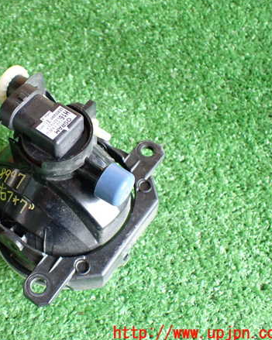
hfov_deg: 36.1
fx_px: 403
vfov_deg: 45.8
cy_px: 169
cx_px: 56
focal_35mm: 40
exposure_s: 1/60
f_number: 2.3
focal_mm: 5.4
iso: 800
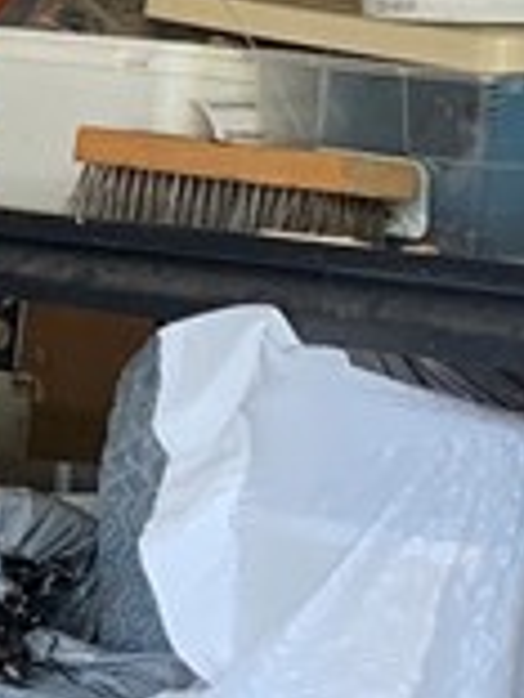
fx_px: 3451
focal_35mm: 171
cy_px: 277
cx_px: -927
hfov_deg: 7.8
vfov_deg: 11.6
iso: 100
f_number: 1.8
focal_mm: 4.25
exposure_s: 1/107
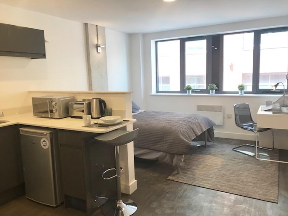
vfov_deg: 49.7
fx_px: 233
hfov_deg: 63.4
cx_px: 144
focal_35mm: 28
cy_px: 108
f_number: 1.8
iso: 32
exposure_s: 1/100
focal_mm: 3.99
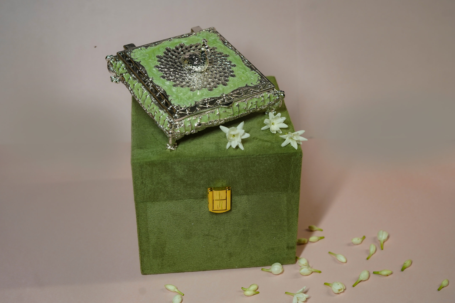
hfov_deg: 39.6
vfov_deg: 27.0
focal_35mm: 50
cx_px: 228
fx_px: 632
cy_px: 152
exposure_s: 1/125
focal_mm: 50
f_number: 4.5
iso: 640
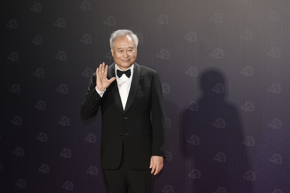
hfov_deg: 20.4
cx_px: 145
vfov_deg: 13.7
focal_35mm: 100
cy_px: 96
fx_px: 805
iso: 2000
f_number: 4.5
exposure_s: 1/200
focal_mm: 100
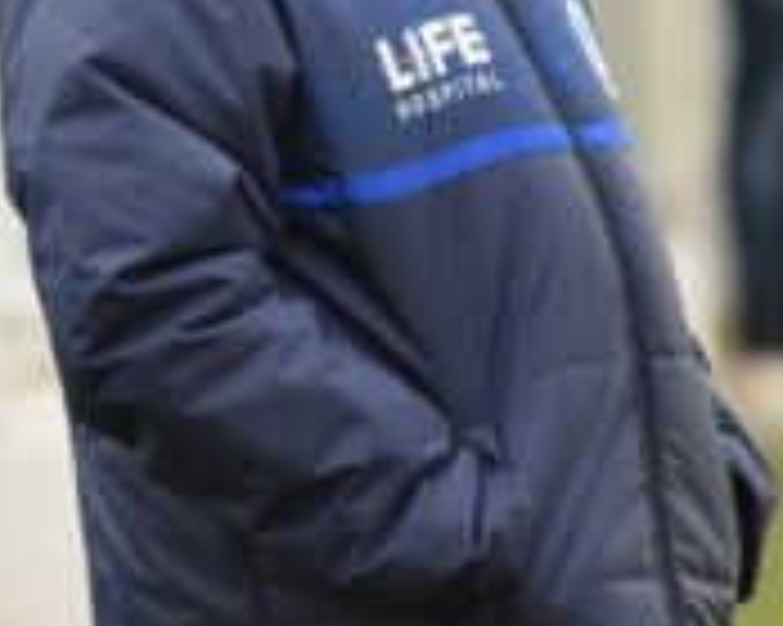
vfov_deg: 1.0
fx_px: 35436
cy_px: -72
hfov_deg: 1.3
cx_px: 256
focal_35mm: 1530
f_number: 5.6
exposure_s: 1/800
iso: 1600
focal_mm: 300
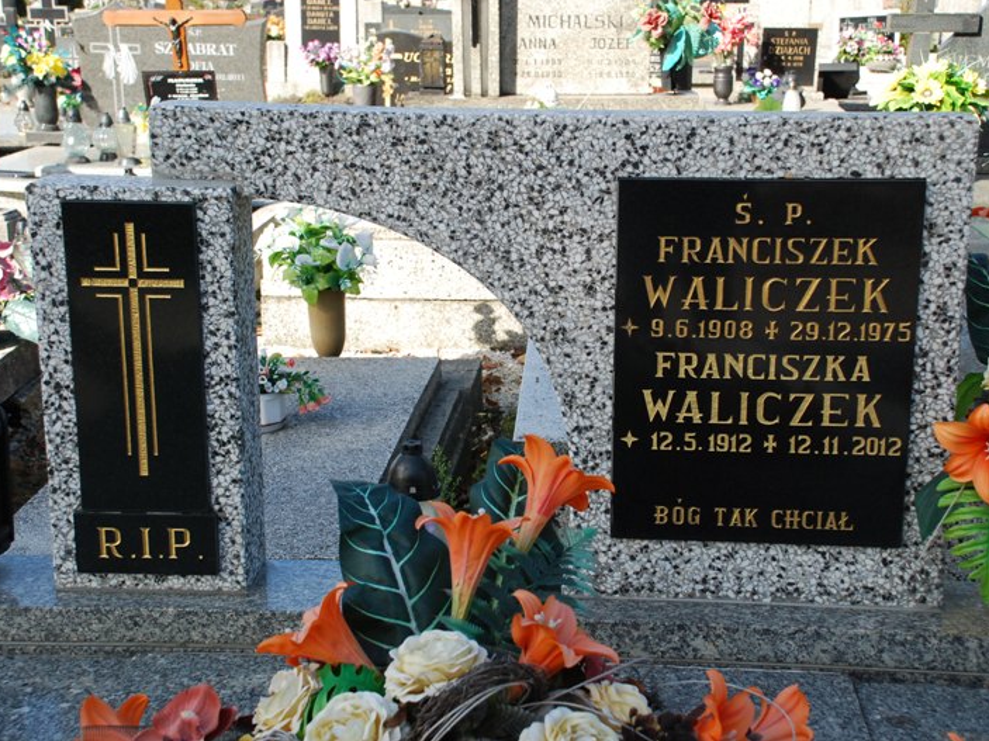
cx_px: 522
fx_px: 1644
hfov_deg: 33.5
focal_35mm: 58
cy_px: 366
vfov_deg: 25.4
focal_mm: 35
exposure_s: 1/400
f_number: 8
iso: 500
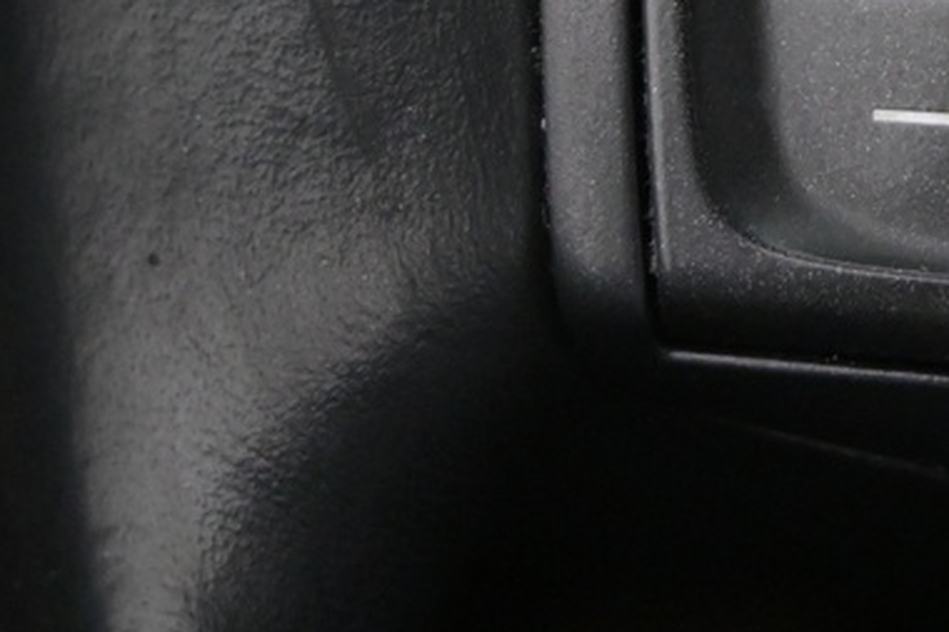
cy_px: -102
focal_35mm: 147
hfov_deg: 13.6
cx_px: 1136
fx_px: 3877
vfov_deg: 9.2
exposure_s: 1/40
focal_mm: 23
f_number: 4.2
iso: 2500
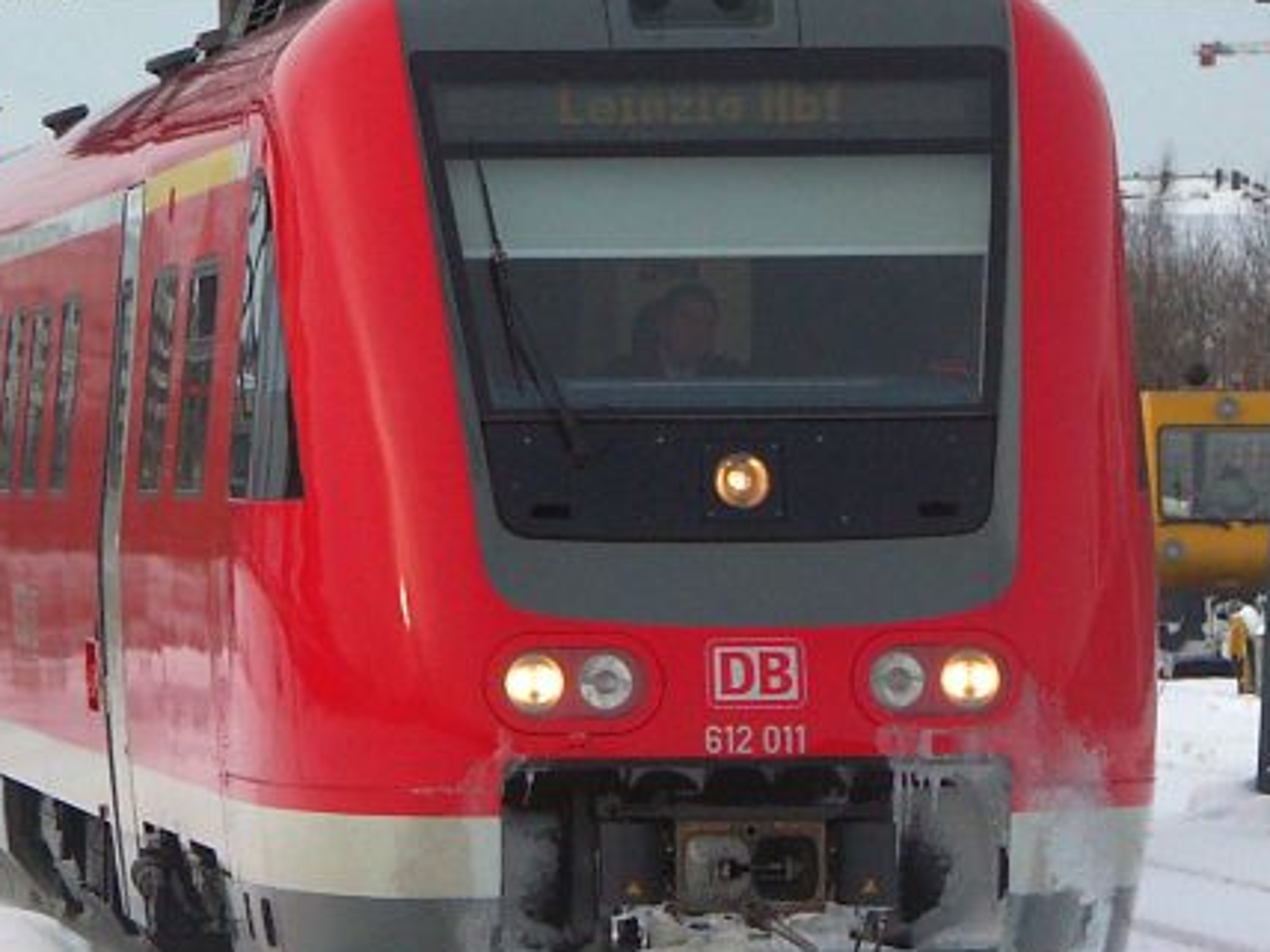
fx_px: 11227
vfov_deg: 4.9
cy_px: 326
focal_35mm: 306
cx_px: 157
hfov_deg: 6.5
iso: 100
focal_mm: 32.75
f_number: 5.6
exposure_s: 1/800
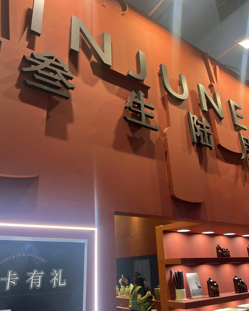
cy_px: 160
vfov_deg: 62.2
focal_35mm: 28
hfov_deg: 51.5
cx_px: 128
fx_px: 258
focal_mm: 5.7
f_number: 1.5
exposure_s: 1/100
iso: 80
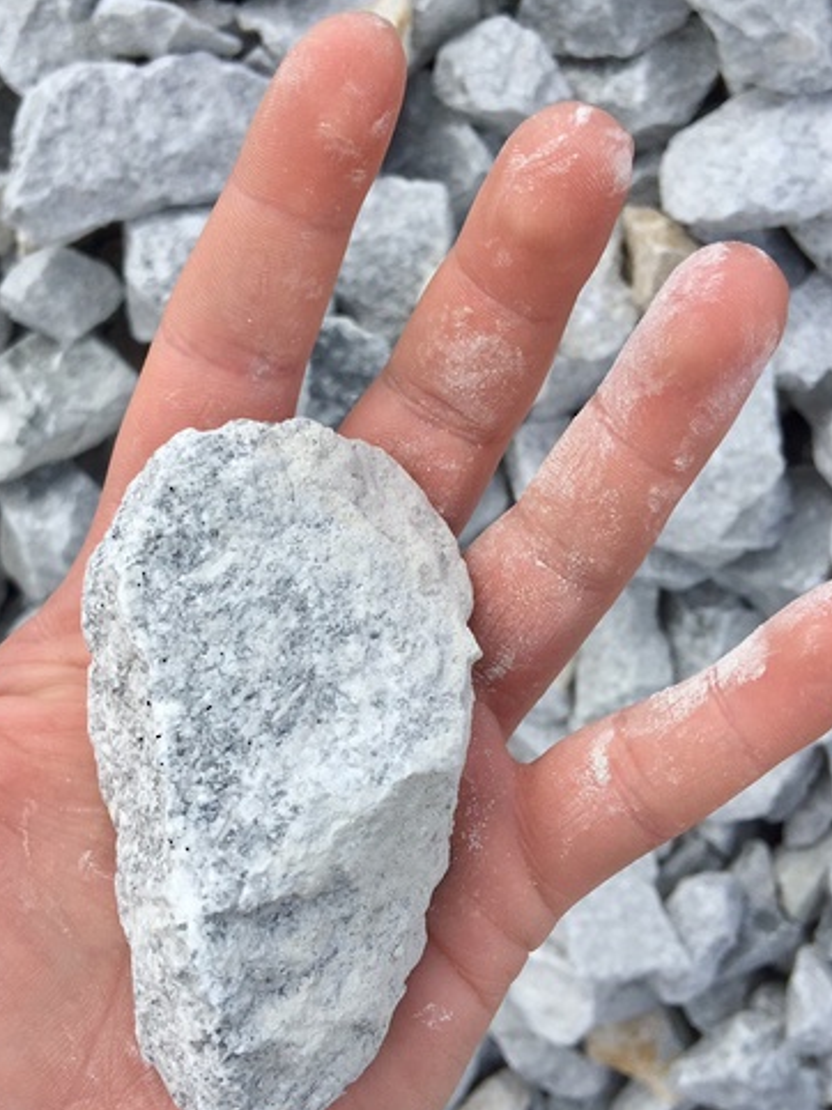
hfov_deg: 32.7
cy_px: 612
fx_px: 1411
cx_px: 308
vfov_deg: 42.9
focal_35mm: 44
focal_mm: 4.15
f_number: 2.2
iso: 32
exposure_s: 1/1883
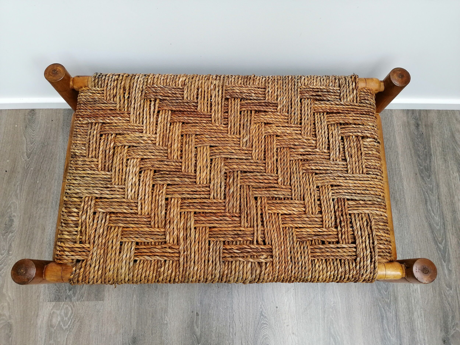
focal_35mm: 27
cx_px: 230
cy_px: 172
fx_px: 359
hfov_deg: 65.3
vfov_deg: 51.4
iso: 100
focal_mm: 3.95
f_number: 1.8
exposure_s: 1/120
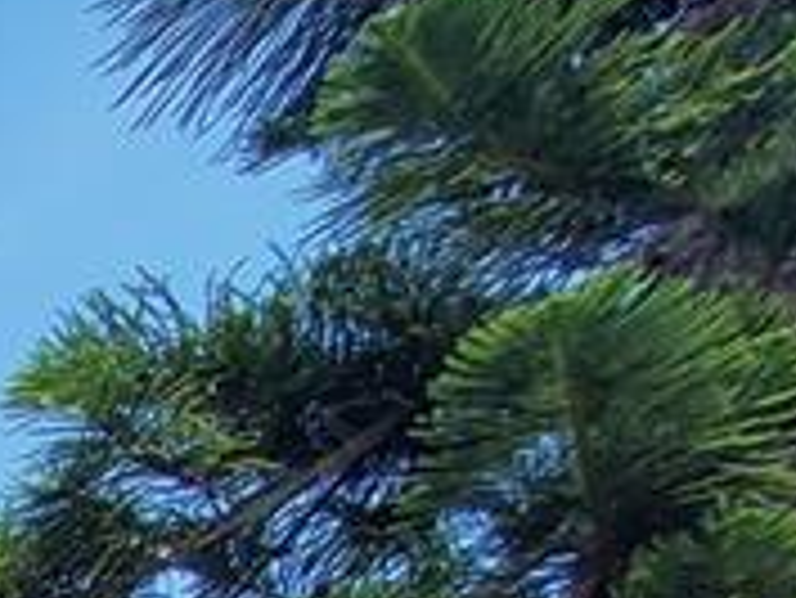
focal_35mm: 75
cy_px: 1587
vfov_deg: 12.8
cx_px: -1255
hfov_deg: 13.9
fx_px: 1726
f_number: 2.2
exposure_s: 1/1199
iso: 50
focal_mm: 1.8
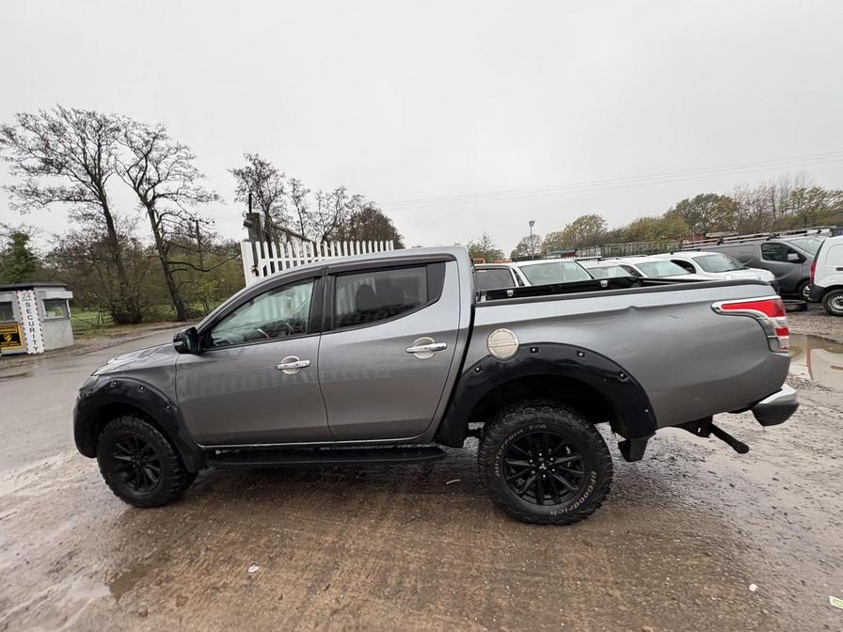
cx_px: 422
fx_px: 341
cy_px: 316
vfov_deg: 85.7
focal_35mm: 14
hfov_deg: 102.1
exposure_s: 1/99
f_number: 2.2
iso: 100
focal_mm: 2.22
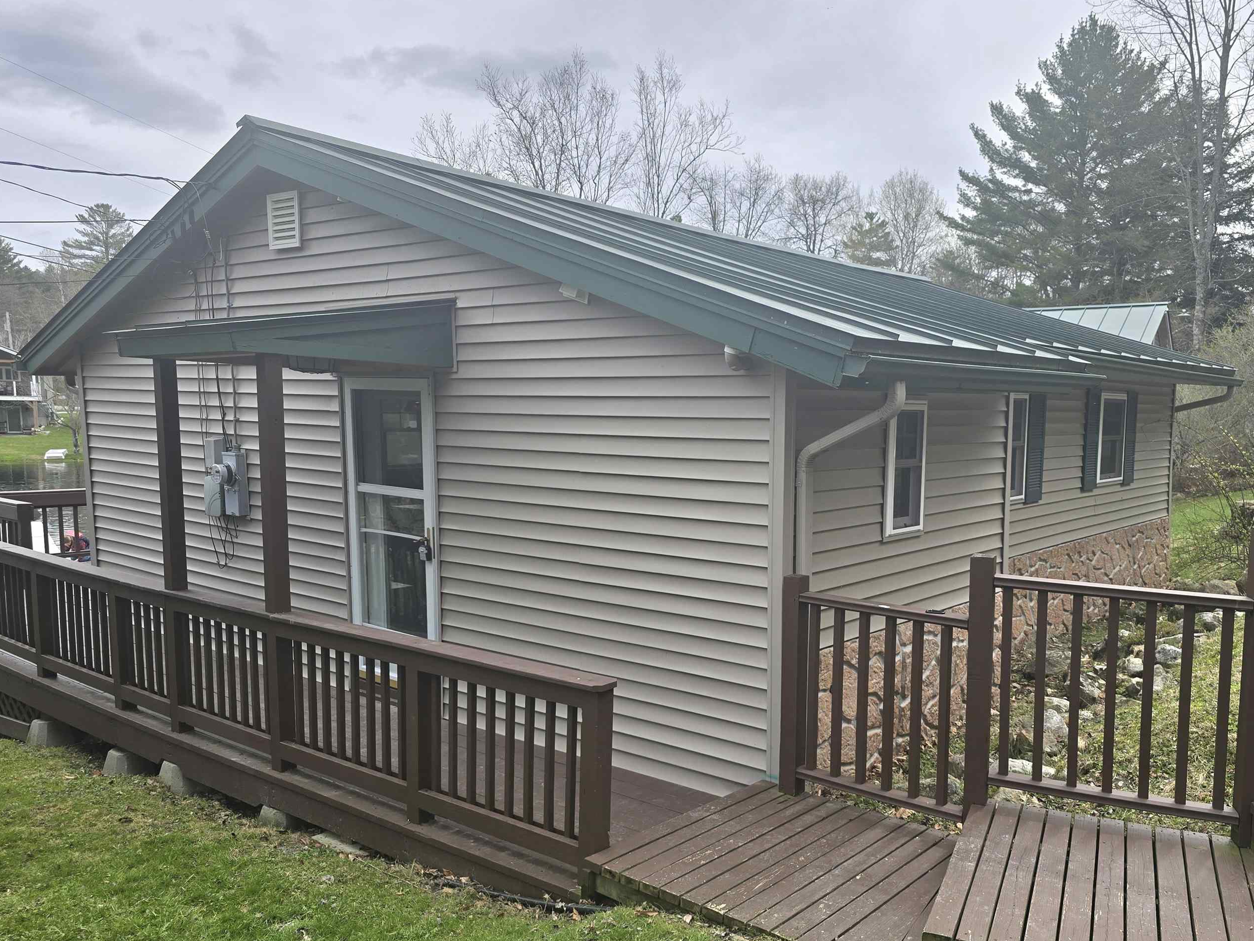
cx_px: 722
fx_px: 1014
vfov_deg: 49.6
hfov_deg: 63.1
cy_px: 546
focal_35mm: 28
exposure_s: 1/667
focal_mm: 6.3
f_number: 1.7
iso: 12
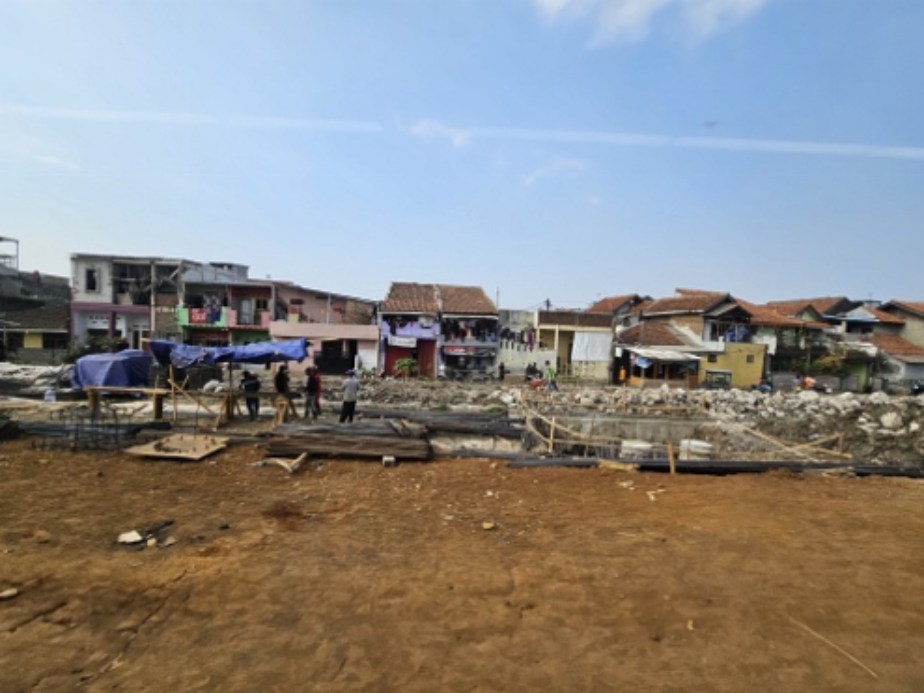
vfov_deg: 89.9
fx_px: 347
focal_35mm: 13
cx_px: 462
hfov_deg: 106.2
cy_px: 346
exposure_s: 1/726
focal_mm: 2.2
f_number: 2.2
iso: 64
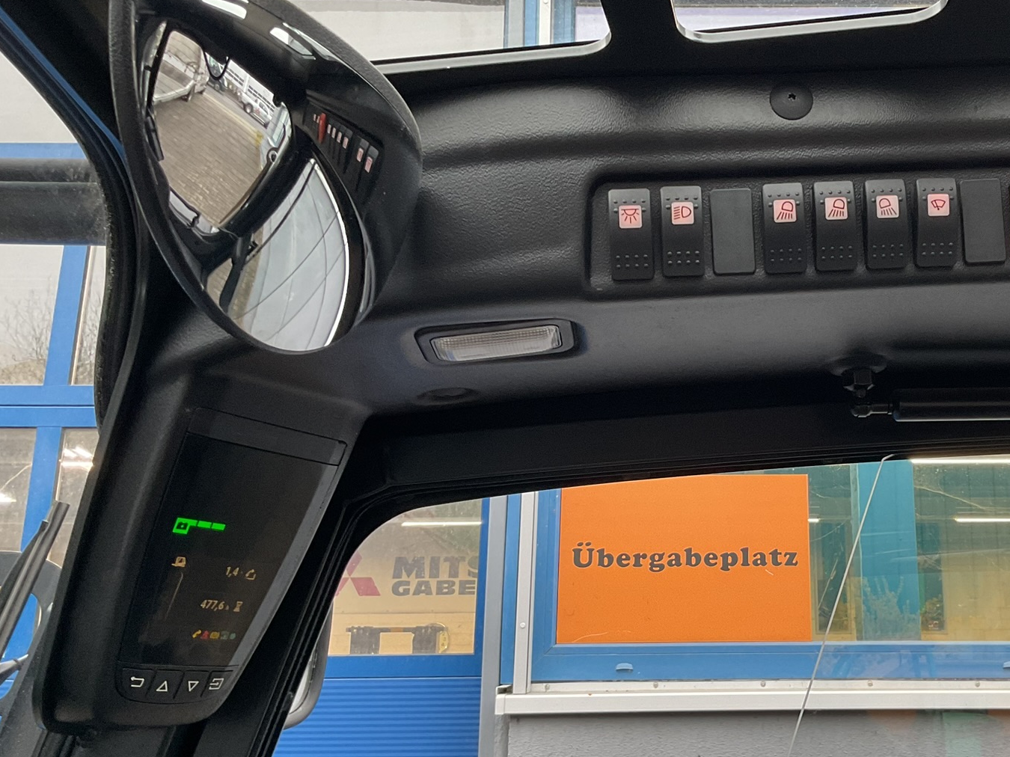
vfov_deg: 32.9
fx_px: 1284
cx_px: 741
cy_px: 378
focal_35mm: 44
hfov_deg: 41.8
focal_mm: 3
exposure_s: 1/60
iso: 64
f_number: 1.8
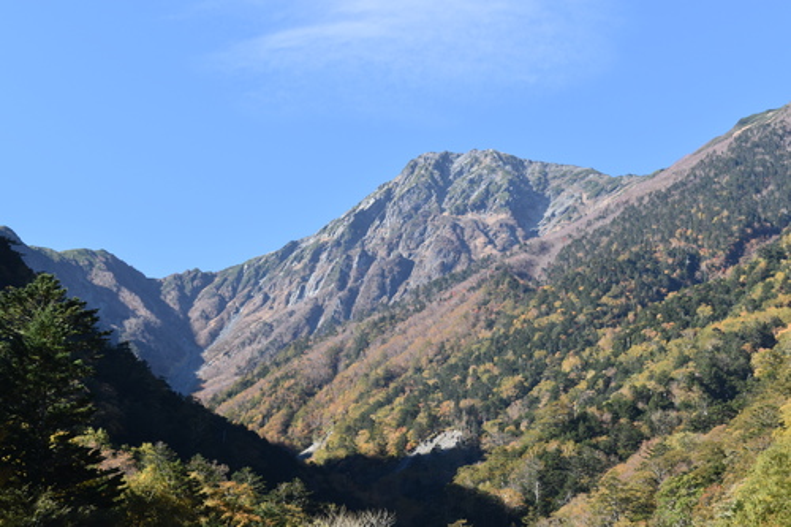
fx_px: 1812
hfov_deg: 24.6
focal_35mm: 82
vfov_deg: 16.5
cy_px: 264
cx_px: 396
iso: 220
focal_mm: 55
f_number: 8
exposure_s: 1/250
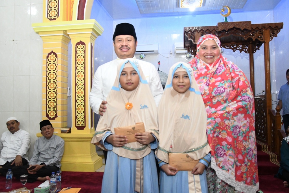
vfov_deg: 42.3
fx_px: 249
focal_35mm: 31
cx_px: 144
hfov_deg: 60.3
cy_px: 96
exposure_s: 1/160
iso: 6400
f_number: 4.5
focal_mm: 21
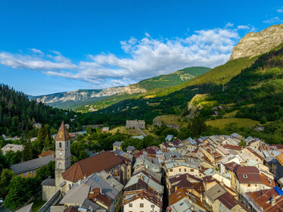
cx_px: 142
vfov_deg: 56.8
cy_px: 106
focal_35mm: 24
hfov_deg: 71.6
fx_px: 196
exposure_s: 1/640
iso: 200
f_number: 9
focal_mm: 12.3
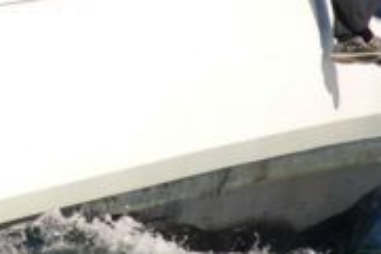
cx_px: -208
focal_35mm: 963
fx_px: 10202
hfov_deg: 2.1
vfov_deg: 1.4
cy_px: -93
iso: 200
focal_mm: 145
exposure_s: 1/1250
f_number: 5
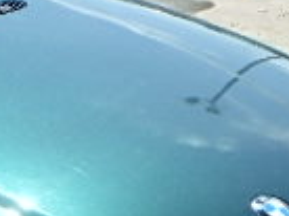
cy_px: 254
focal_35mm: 158
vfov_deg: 9.3
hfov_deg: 11.8
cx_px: -195
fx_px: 1317
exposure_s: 1/500
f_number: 4.9
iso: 125
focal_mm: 6
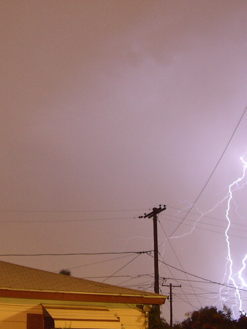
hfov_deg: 20.2
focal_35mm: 73
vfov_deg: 26.7
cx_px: 124
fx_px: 694
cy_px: 178
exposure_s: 8
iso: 100
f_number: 2.8
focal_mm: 8
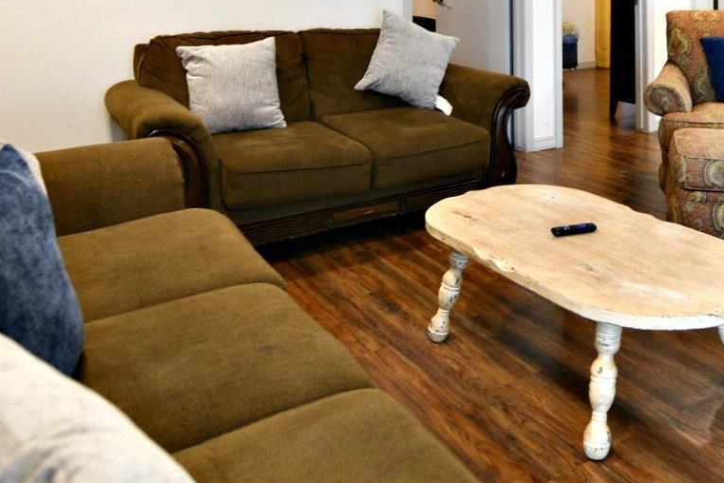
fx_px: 744
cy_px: -10
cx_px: 576
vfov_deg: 32.8
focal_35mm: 37
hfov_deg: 49.0
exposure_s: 1/15
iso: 360
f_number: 2.8
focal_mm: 14
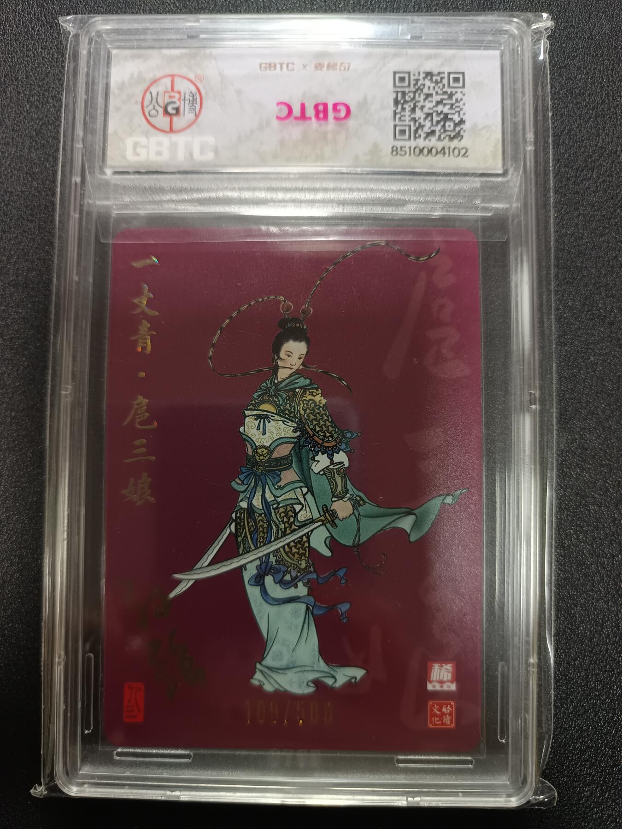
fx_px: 575
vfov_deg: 71.6
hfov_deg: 56.8
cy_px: 414
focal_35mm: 24
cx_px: 311
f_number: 1.7
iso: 989
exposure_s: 1/50
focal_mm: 5.31
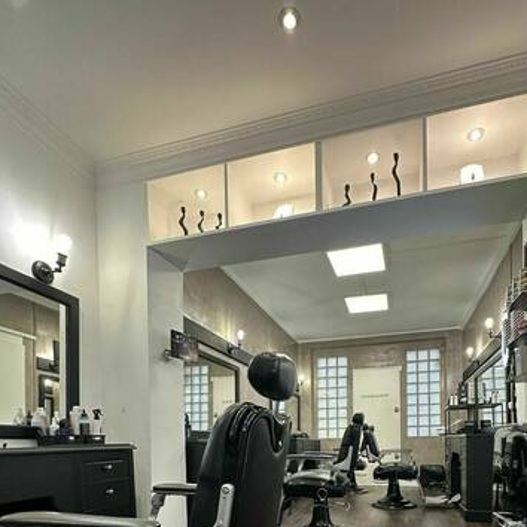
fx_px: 362
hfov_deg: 71.6
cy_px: 445
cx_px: 310
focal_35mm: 21
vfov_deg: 63.7
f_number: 2.2
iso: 160
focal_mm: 2.22
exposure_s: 1/50
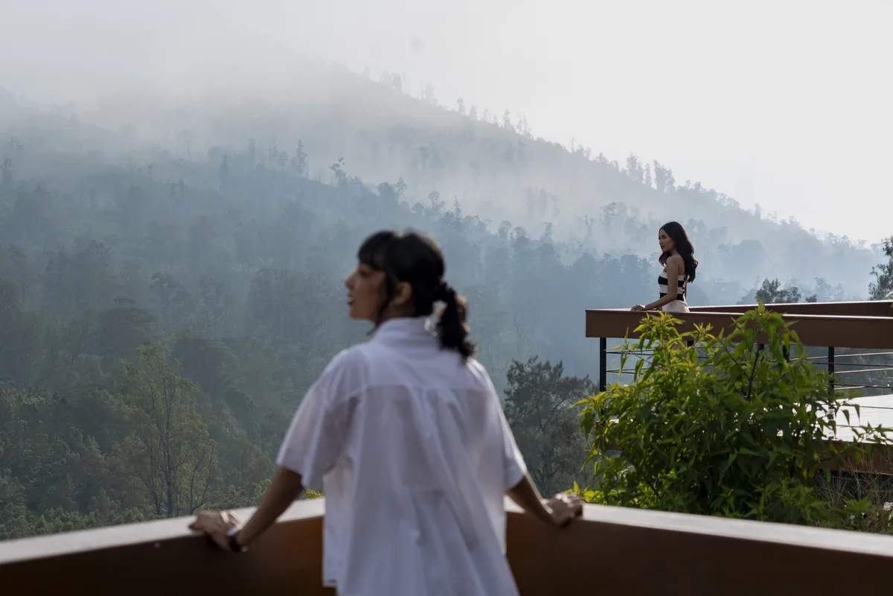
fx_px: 1984
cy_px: 298
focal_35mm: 80
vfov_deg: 17.1
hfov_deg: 25.4
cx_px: 446
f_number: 5.6
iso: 400
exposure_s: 1/1600
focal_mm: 80
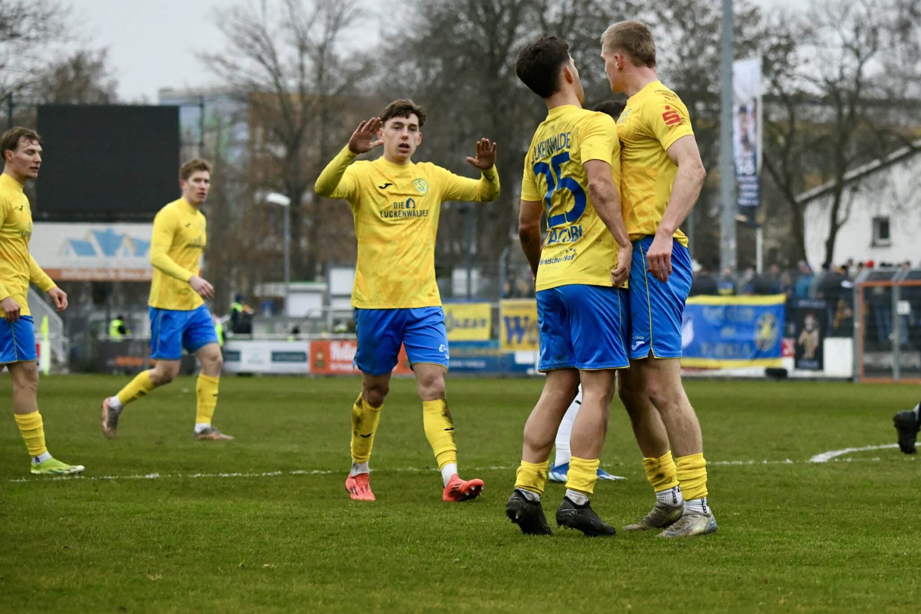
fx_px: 3325
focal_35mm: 130
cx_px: 460
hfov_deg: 15.8
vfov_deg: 10.5
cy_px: 307
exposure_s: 1/1600
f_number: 4.8
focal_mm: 130
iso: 8000
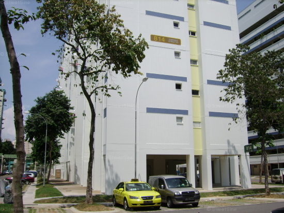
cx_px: 142
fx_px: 287
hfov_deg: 52.6
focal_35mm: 35
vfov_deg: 40.7
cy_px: 106
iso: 50
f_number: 5.8
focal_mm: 5.95
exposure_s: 1/917
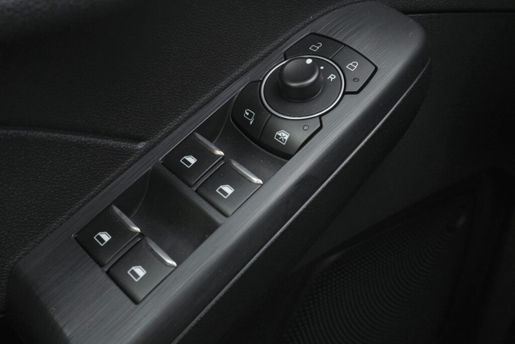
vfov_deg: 33.4
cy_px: 172
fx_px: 572
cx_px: 258
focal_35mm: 40
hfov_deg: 48.5
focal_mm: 26.4
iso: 2000
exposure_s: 1/80
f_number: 7.1
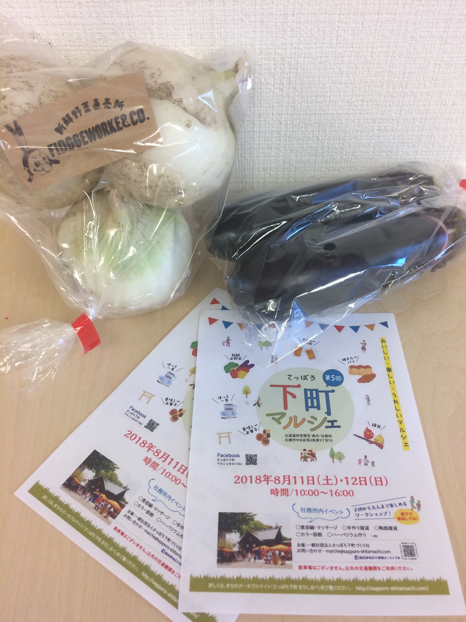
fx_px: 521
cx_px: 233
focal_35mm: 29
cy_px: 311
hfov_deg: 48.2
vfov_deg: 61.7
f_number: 2.2
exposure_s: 1/33
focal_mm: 4.15
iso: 32
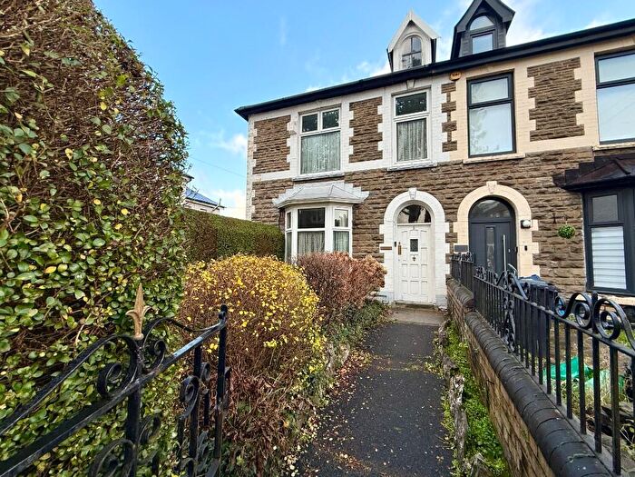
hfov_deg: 102.1
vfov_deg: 85.7
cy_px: 238
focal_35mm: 14
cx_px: 318
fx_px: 257
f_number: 2.2
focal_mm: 2.22
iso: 64
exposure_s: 1/250
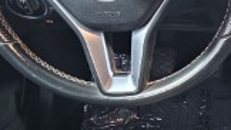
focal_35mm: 99
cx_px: 352
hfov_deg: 18.9
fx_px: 606
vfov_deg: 12.2
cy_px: 69
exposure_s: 1/25
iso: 640
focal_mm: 6.3
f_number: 1.7
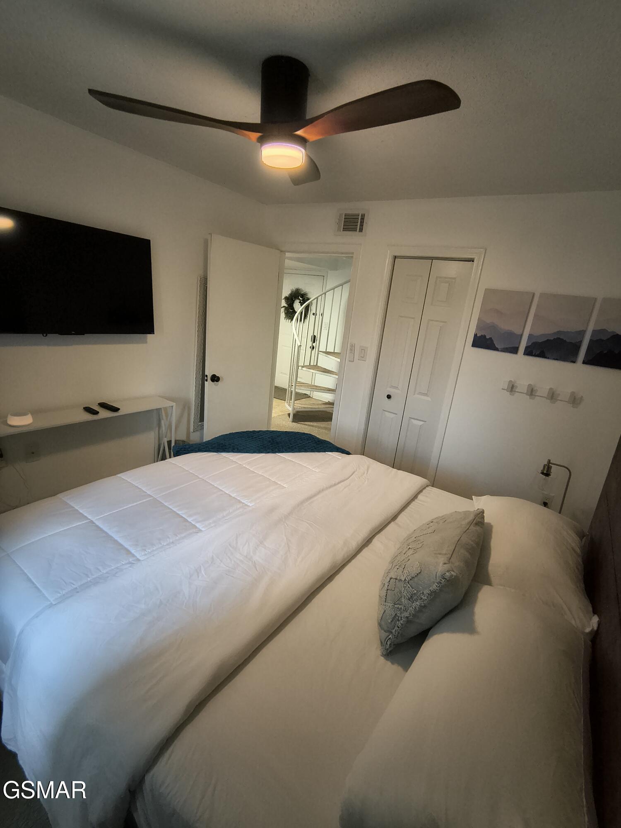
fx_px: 287
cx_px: 310
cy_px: 414
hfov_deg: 94.5
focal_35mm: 12
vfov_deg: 110.5
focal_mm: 2.13
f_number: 2.2
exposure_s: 1/50
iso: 509
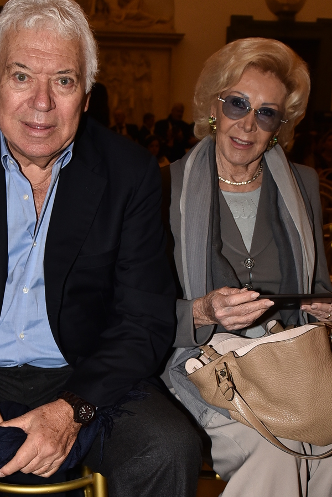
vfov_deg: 32.6
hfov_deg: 22.5
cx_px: 110
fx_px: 830
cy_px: 390
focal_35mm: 60
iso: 800
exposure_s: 1/160
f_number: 8
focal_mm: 30
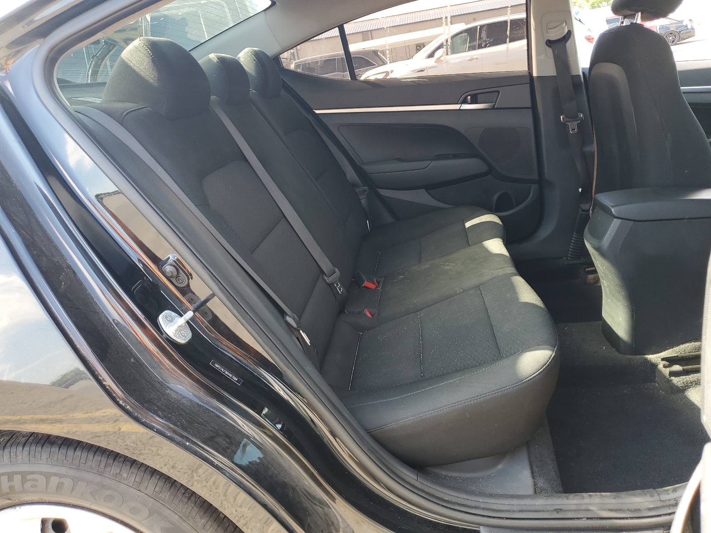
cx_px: 356
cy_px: 266
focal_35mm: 26
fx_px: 534
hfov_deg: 67.3
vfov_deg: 53.1
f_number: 1.5
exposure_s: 1/120
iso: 50
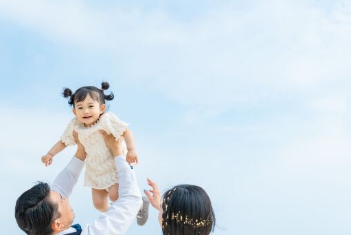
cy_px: 182
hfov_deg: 32.8
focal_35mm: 61
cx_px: 144
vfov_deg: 22.0
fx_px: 595
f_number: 2.2
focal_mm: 39
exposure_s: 1/2000
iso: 100
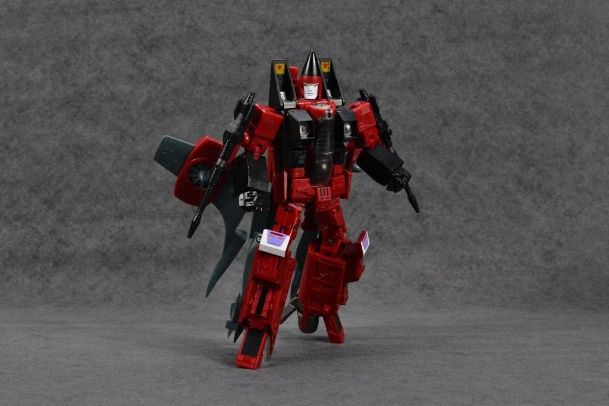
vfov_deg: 23.4
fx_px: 981
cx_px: 304
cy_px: 203
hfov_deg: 34.5
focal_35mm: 58
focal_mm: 58
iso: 100
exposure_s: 1/125
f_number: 16
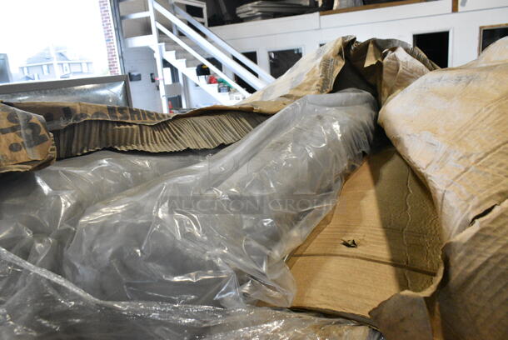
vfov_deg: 48.0
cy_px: 170
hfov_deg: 67.3
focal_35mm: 27
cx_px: 254
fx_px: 381
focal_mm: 18
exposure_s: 1/320
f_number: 9
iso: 6400
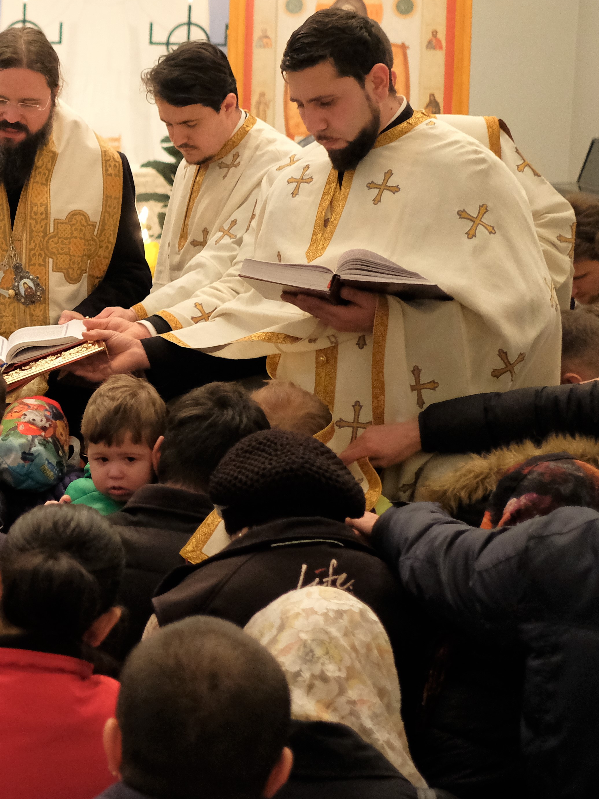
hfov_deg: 19.0
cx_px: -131
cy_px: 311
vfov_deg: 26.6
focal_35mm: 73
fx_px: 1685
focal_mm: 23
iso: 2500
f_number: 2
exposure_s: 1/60
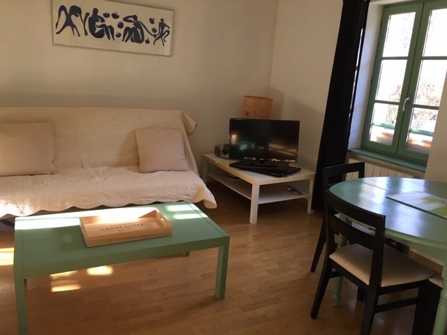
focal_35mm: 29
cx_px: 224
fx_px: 374
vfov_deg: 48.2
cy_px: 168
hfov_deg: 61.7
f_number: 2.2
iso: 32
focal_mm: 4.15
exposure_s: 1/33
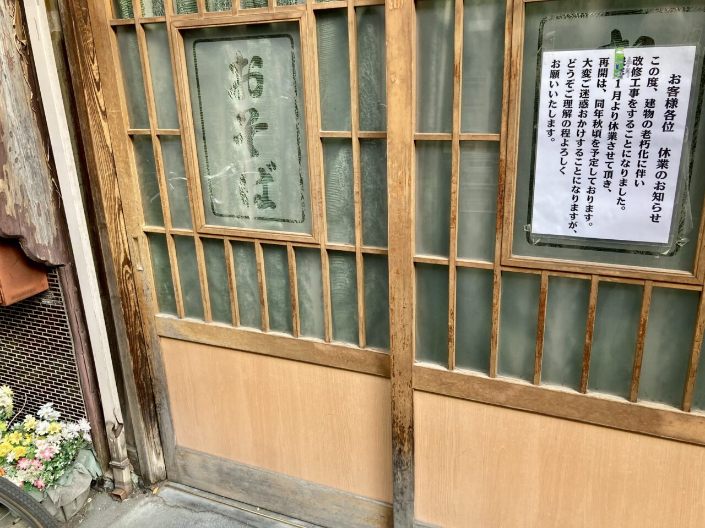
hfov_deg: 63.4
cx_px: 352
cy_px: 264
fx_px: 570
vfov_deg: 49.7
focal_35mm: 28
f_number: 1.8
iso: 32
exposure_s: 1/100
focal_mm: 3.99
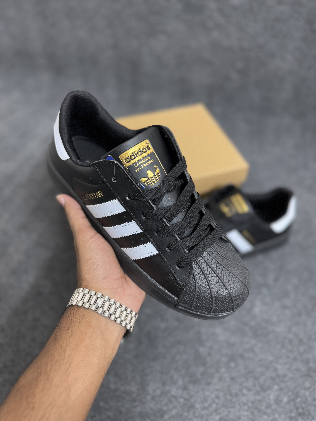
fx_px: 292
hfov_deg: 56.8
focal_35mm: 24
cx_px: 158
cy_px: 210
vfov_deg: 71.6
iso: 640
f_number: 1.78
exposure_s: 1/33
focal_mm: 6.76
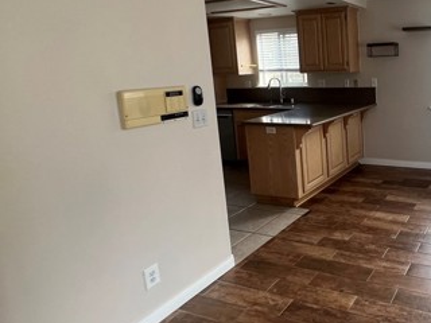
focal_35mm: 26
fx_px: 324
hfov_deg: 57.7
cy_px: 116
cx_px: 388
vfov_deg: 52.3
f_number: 1.8
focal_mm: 1.57
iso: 50
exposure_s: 1/99
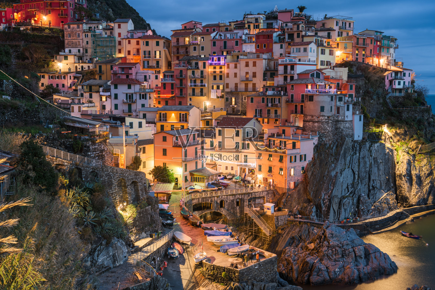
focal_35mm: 42
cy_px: 145
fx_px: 508
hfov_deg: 46.4
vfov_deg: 31.9
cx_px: 218
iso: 125
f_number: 6.3
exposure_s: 4
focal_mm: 42
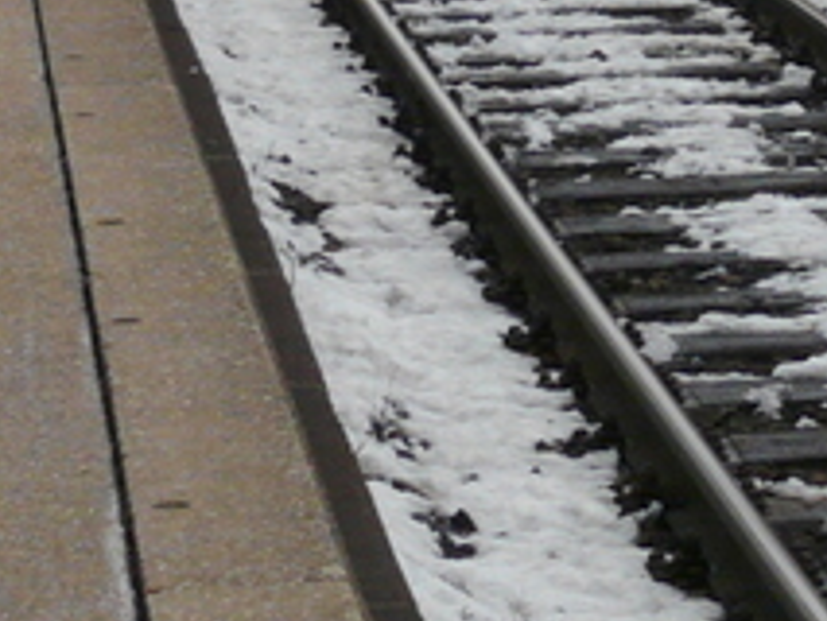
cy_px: -621
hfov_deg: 9.5
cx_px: 1223
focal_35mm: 202
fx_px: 4829
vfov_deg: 7.1
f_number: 5.6
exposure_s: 1/250
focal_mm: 7
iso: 100
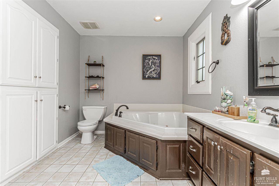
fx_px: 116
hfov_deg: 100.4
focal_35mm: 15
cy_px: 93
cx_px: 140
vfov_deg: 77.3
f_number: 10
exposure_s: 1/60
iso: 1400
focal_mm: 10
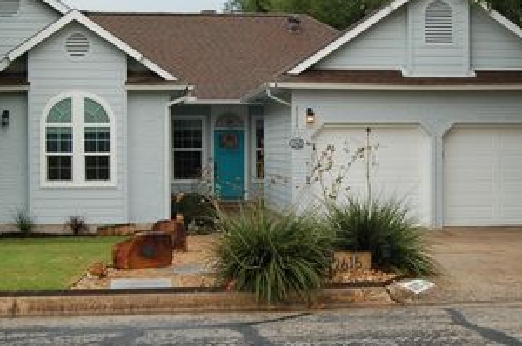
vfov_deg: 19.4
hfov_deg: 28.9
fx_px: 1013
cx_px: 285
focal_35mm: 70
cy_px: 172
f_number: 9
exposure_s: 1/125
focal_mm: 28
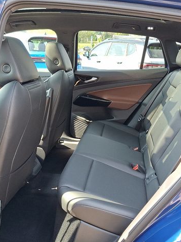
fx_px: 237
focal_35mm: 34
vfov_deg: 54.0
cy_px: 120
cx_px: 105
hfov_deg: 41.6
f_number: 1.8
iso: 53
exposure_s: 1/100
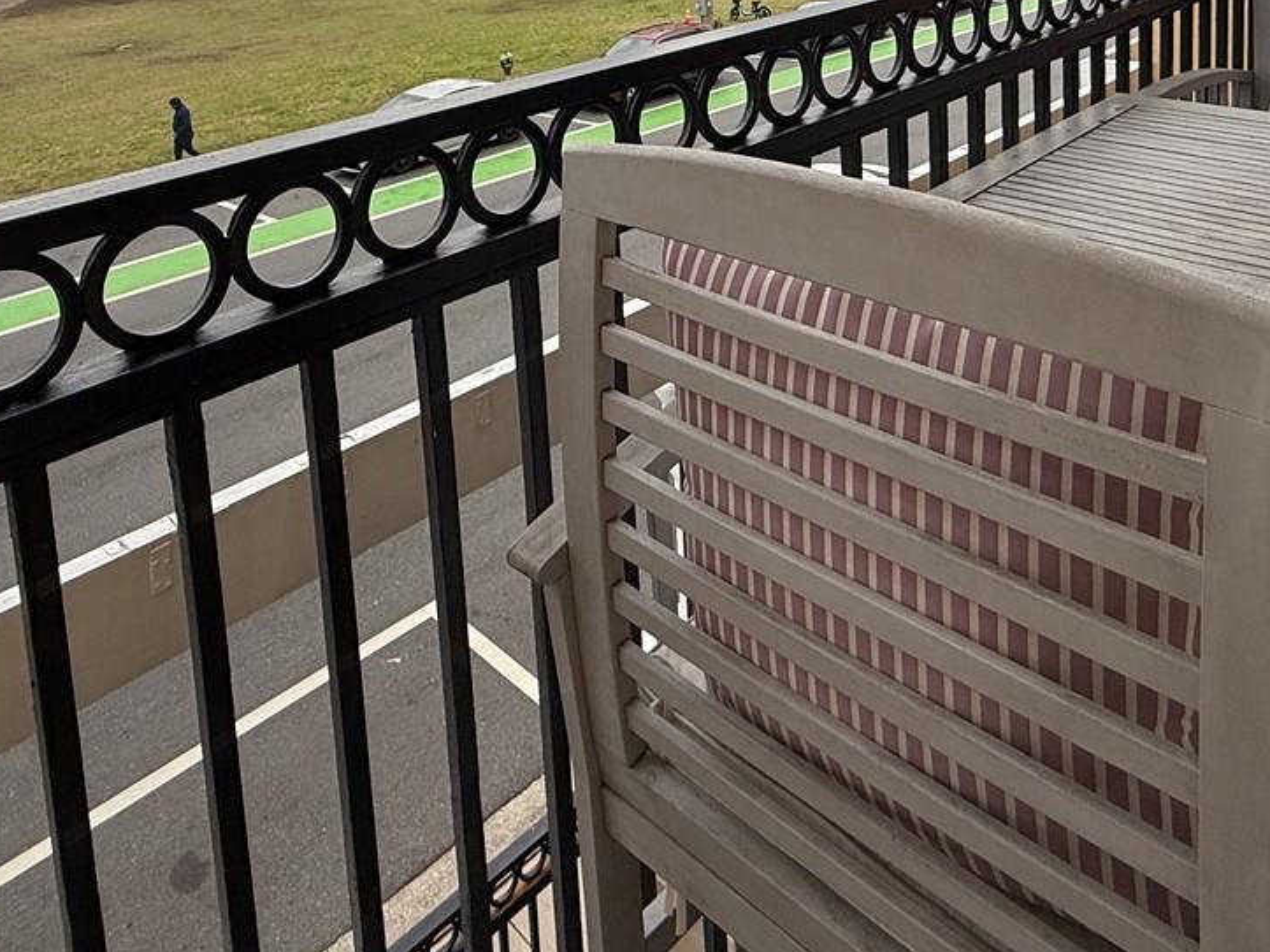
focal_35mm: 31
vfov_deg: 38.7
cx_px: 764
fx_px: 1137
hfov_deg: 57.9
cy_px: -58
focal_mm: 2.22
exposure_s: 1/506
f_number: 2.2
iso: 64
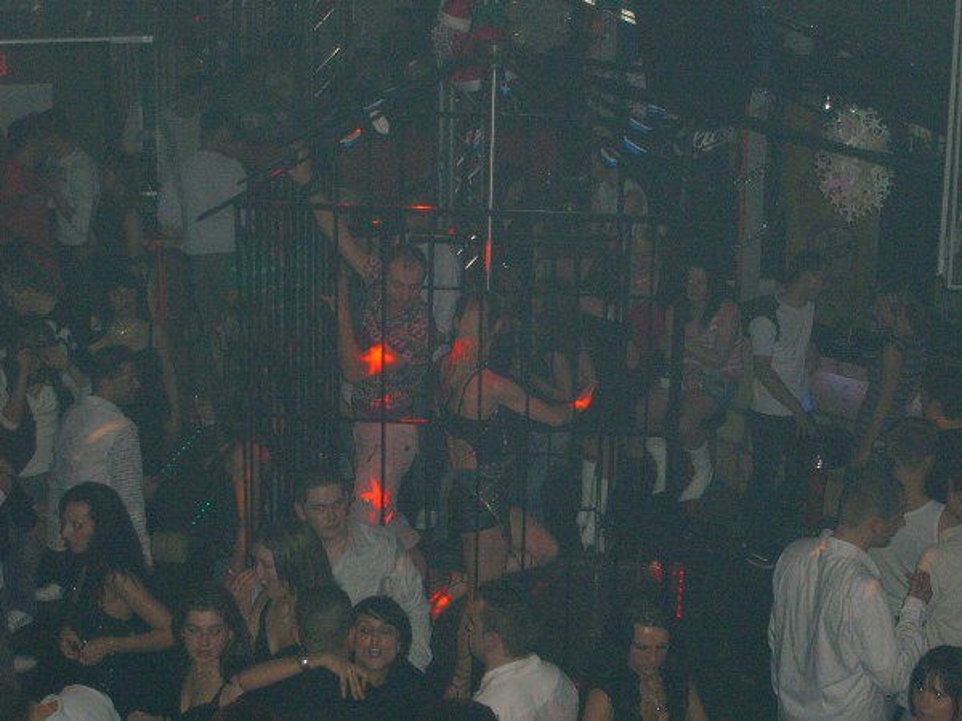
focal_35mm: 80
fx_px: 2223
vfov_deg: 18.4
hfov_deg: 24.4
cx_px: 481
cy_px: 360
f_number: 4.4
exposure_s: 1/60
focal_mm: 16.6
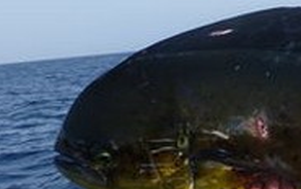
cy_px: 70
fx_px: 829
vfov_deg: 13.0
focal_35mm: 101
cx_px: 477
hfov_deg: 17.9
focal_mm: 4.9
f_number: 3.3
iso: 100
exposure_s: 1/640
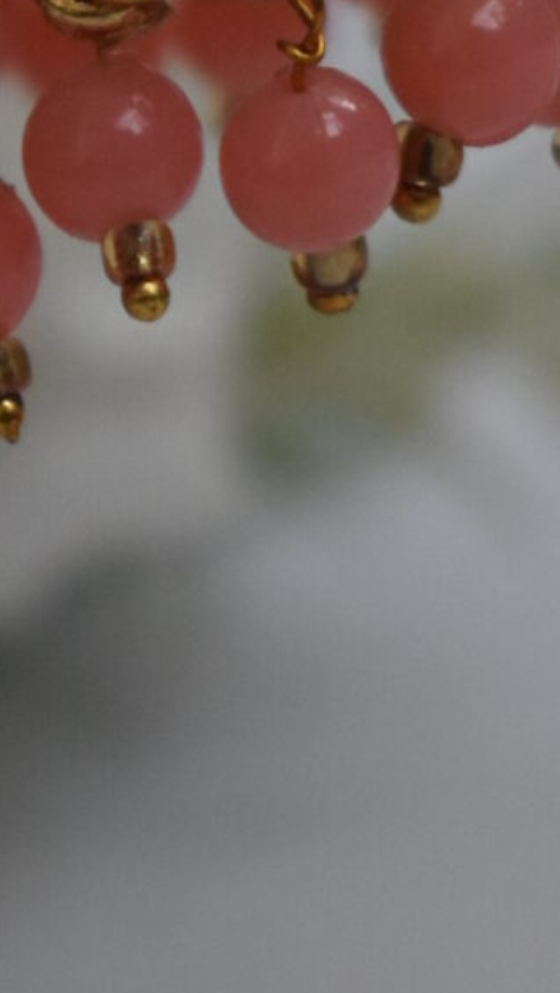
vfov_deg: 7.9
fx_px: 7093
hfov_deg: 4.5
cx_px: -521
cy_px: -267
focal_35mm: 269
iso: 1100
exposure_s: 1/60
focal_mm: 38
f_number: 4.8
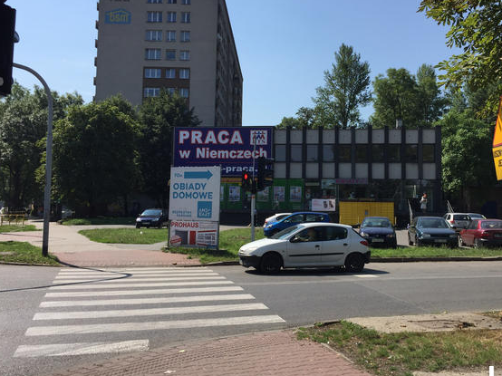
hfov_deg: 53.8
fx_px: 493
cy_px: 174
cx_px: 283
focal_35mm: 34
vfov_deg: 41.7
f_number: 2.2
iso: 32
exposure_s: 1/2326
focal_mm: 4.15
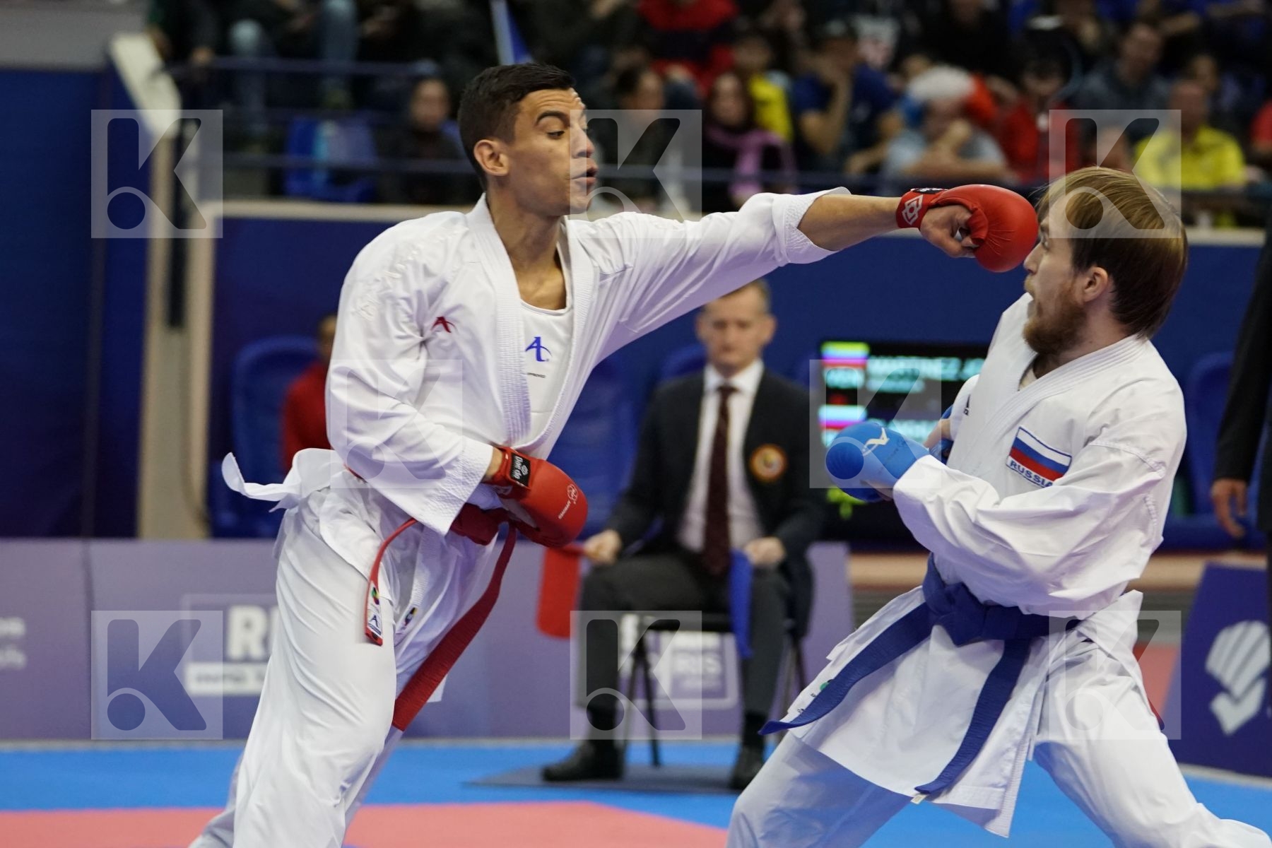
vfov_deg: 8.9
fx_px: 5441
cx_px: 636
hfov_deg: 13.3
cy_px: 424
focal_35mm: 154
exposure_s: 1/1000
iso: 3200
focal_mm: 103
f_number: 2.8
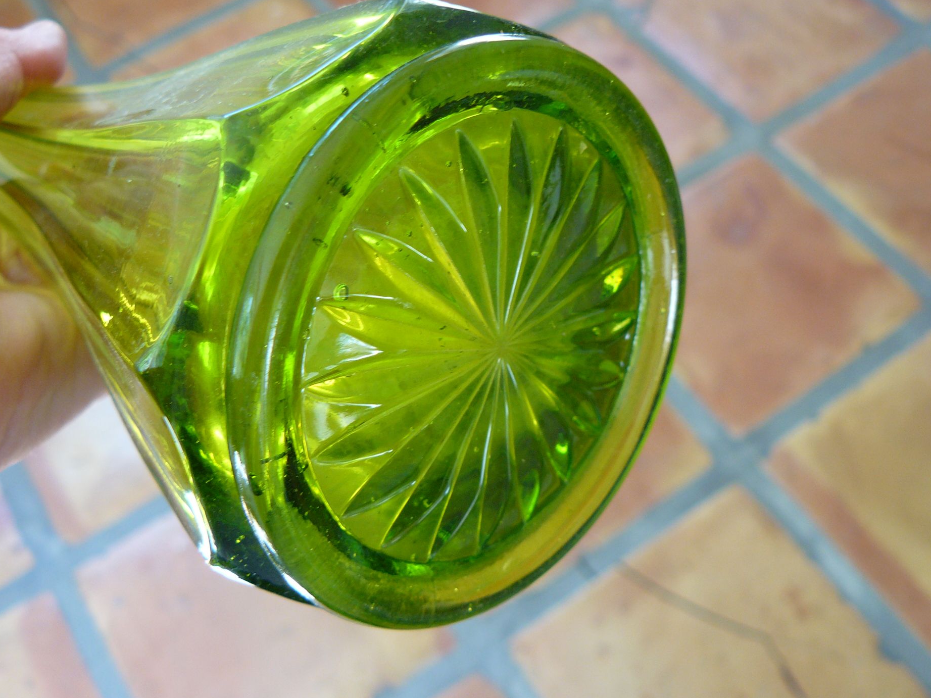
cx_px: 453
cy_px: 313
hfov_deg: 46.8
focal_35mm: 40
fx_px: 1076
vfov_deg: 35.9
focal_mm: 6
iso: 125
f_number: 2.8
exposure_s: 1/30
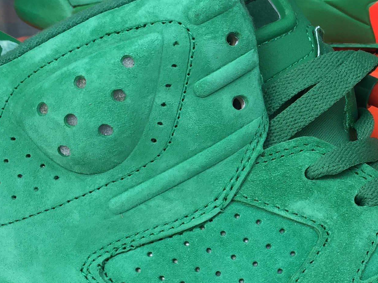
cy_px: 143
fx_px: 830
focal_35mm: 76
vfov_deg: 19.4
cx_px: 329
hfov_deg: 25.0
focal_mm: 4.15
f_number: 2.2
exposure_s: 1/144
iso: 32
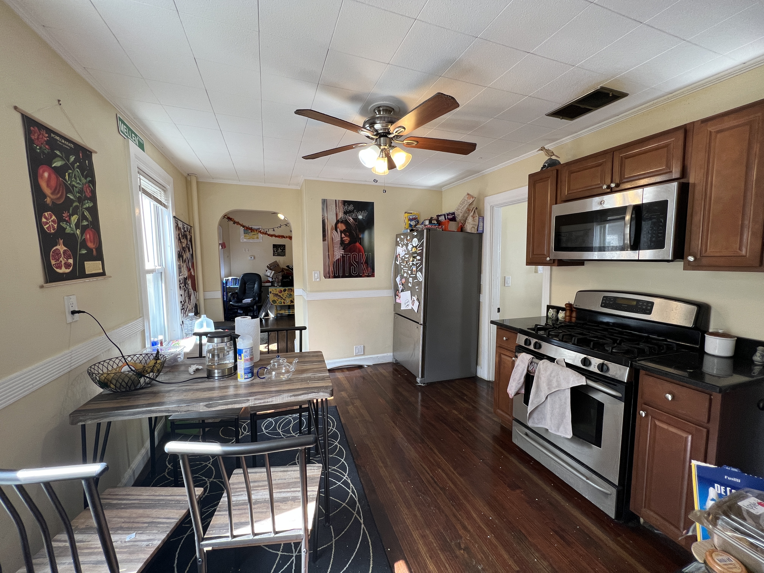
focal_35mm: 13
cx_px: 382
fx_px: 287
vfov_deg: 89.9
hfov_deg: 106.2
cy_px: 286
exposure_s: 1/120
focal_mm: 1.57
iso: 100
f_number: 1.8
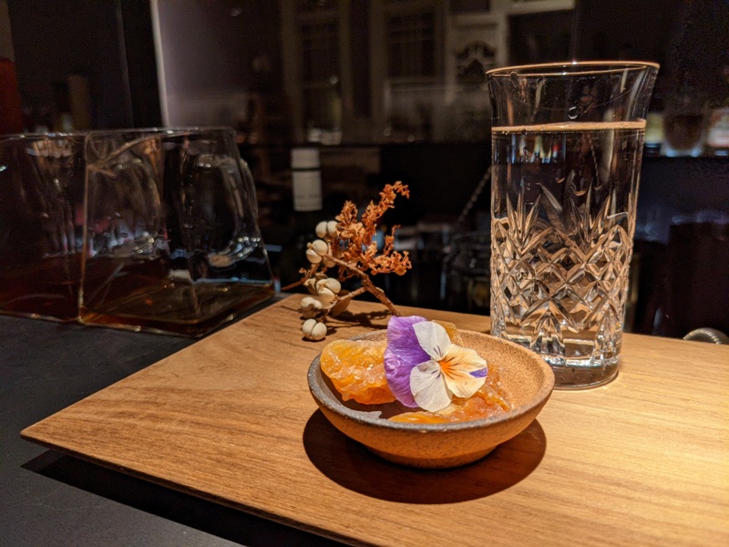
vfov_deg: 51.4
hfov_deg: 65.3
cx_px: 364
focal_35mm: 27
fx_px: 569
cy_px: 274
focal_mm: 4.38
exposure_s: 1/48.9
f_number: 1.73
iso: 64
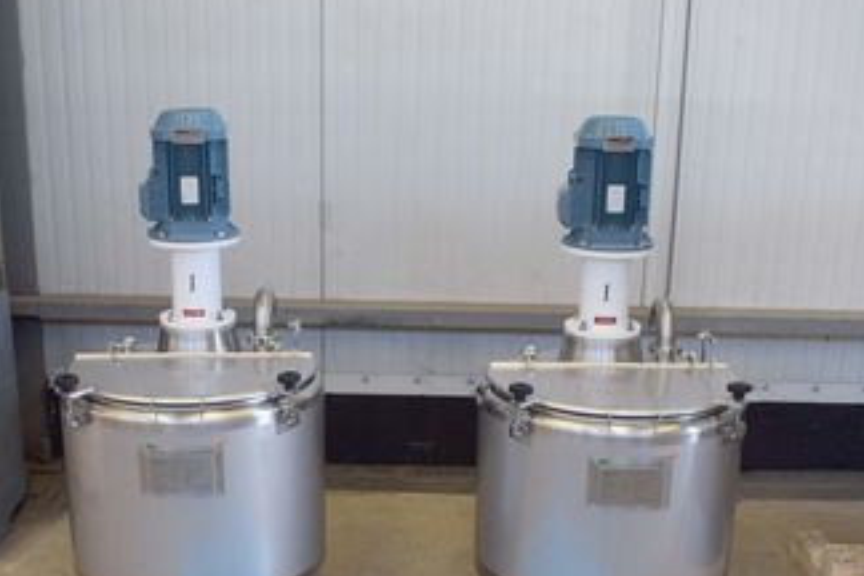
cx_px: 413
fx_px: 1200
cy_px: 413
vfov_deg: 26.7
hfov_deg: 39.6
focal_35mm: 50
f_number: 4.5
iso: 400
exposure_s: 1/80
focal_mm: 18
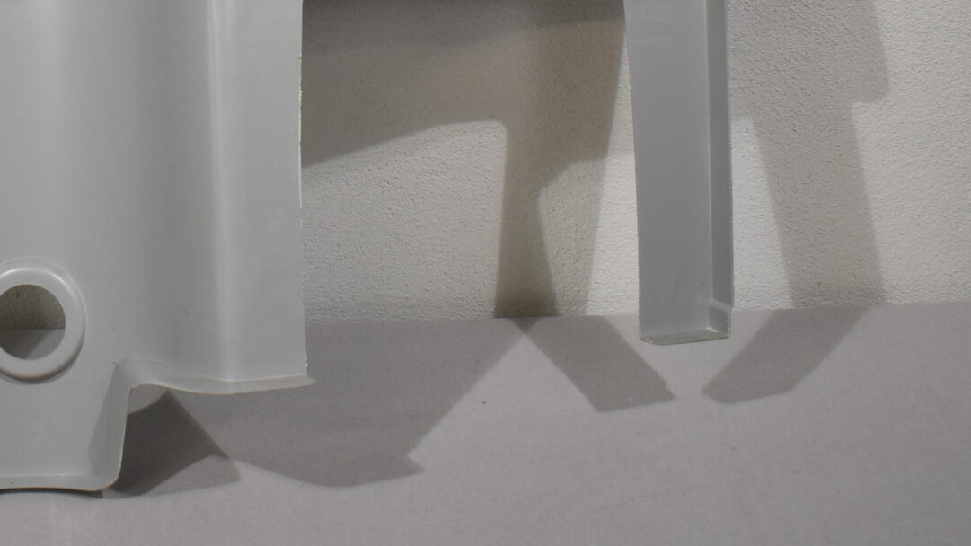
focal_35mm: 67
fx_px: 1725
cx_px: 144
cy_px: -52
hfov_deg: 30.4
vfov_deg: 17.4
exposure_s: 1/250
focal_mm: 18
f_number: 3.5
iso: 450
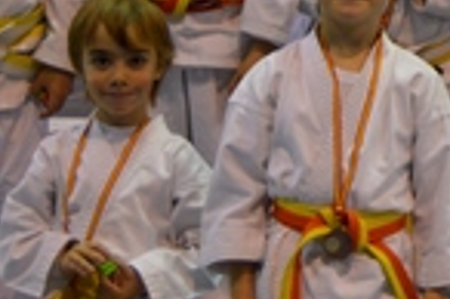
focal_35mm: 203
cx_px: 567
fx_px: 2537
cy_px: -34
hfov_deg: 10.0
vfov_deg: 6.7
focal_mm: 31
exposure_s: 1/60
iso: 1100
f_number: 4.2
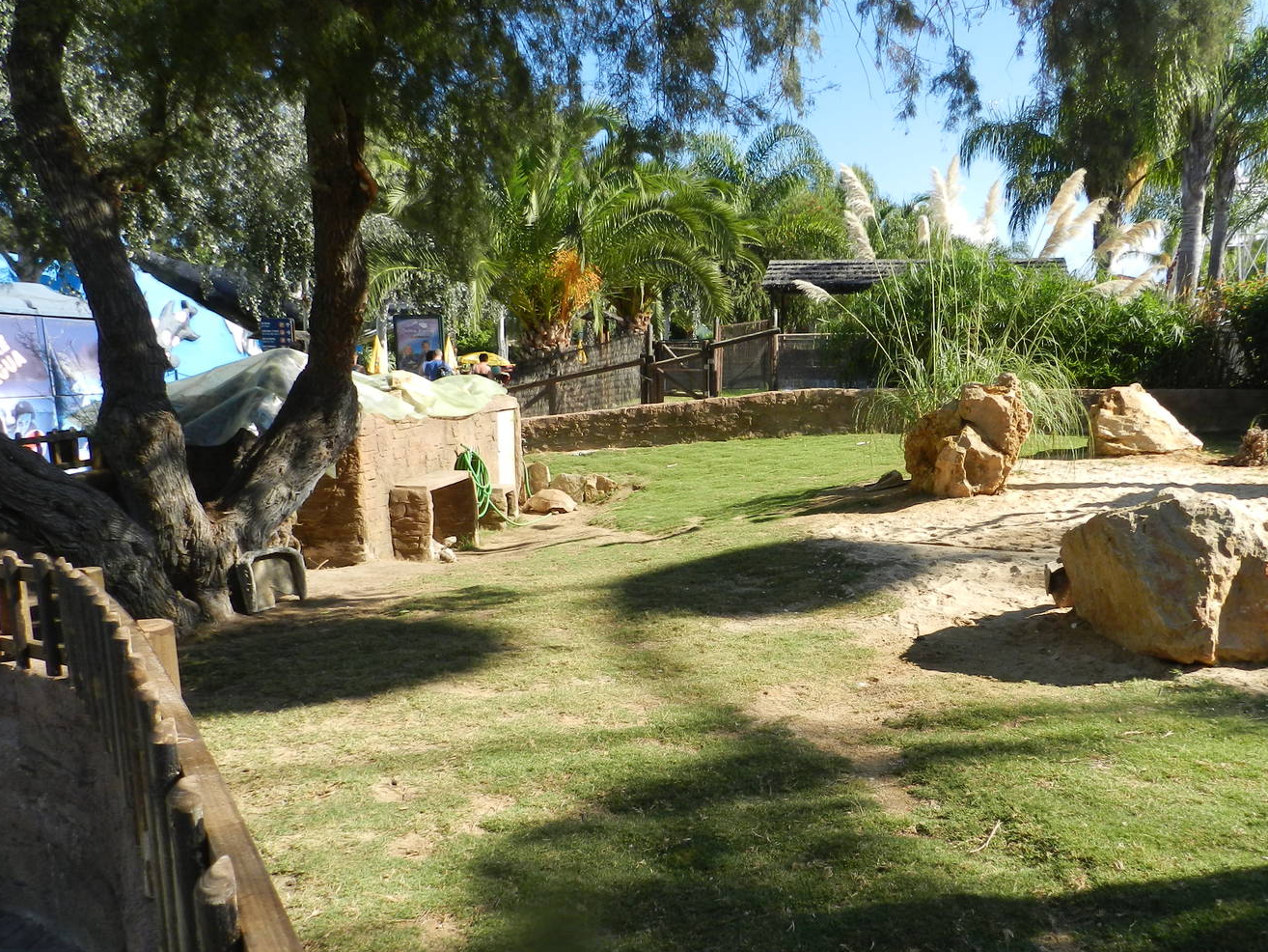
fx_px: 1026
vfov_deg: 49.4
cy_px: 574
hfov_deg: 63.1
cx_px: 735
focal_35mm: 28
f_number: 3.4
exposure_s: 1/800
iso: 160
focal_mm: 4
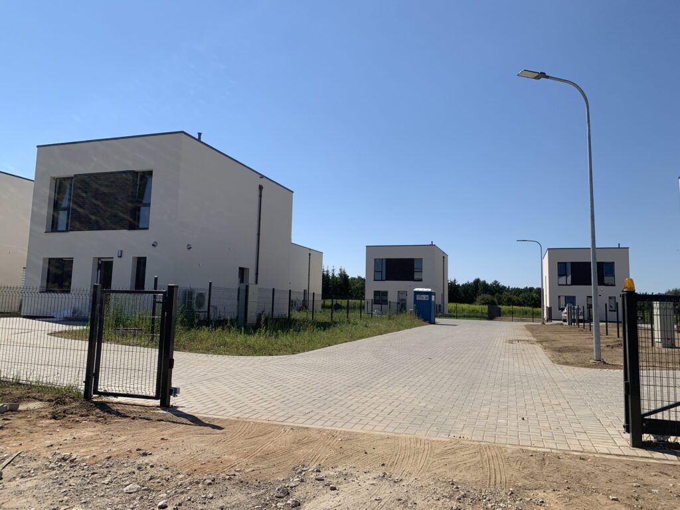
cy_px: 255
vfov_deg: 53.1
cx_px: 340
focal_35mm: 26
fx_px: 511
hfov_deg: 67.3
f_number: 1.8
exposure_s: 1/3937
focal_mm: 4.25
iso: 25
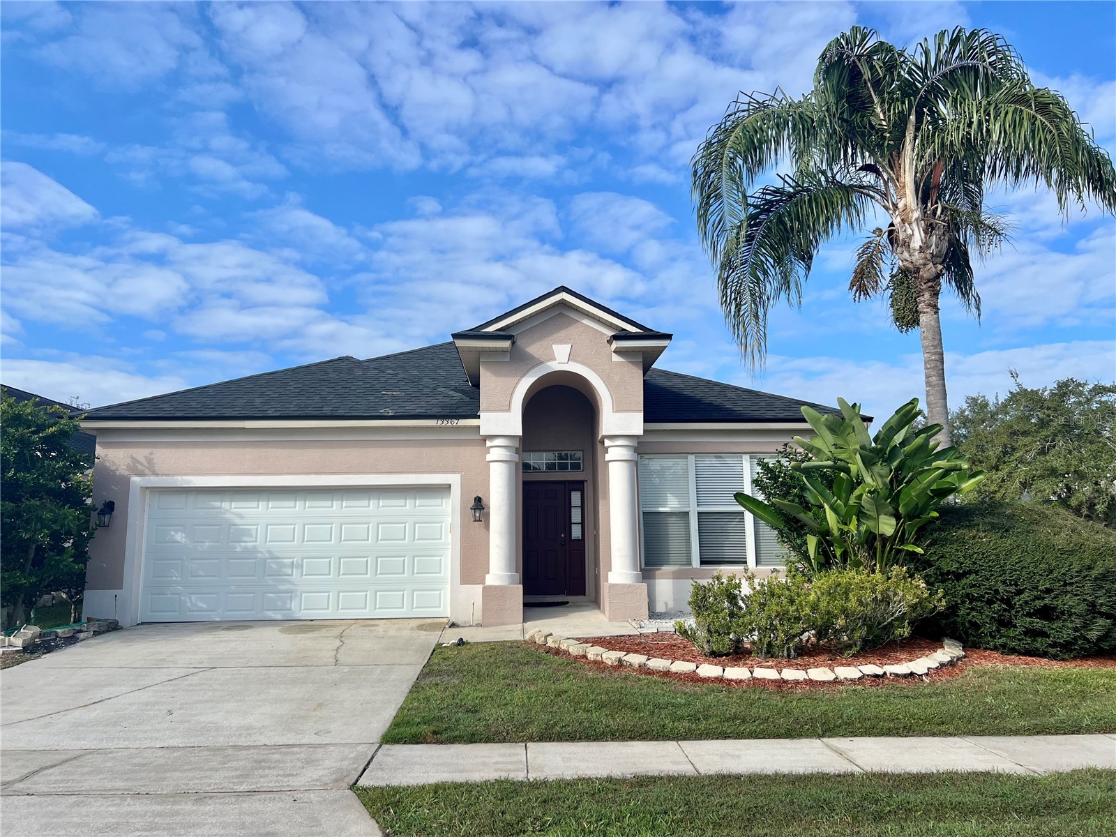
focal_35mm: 26
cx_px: 558
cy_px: 418
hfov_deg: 67.3
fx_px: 838
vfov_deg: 53.1
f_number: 1.5
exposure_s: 1/3831
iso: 50
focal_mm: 5.7
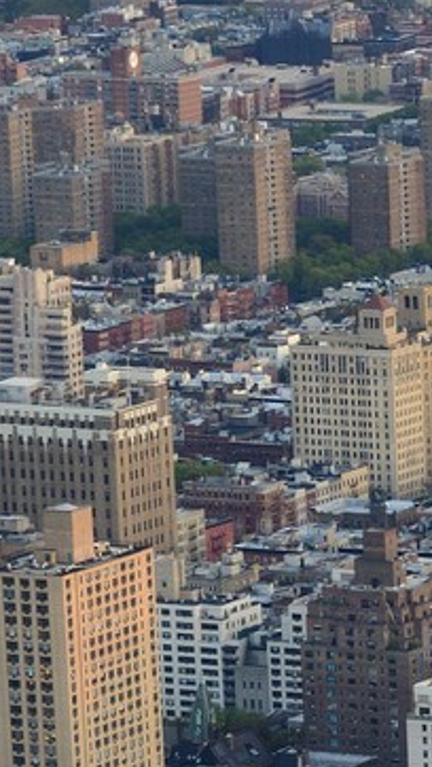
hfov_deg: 3.7
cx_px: 932
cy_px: 1670
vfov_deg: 6.4
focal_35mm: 324
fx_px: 6589
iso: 800
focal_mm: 70
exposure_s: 1/160
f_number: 4.5
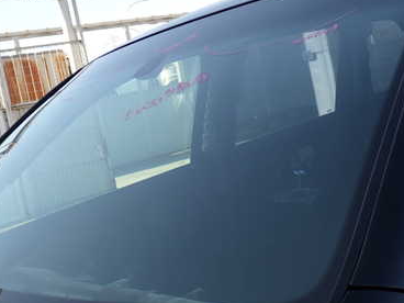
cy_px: 153
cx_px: 182
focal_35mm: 62
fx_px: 724
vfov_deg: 23.7
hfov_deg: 31.2
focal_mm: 6.83
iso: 100
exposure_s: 1/250
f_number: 3.5
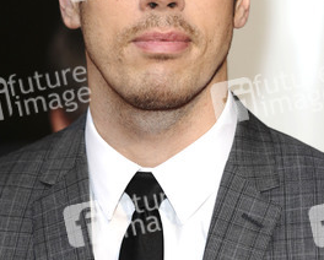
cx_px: 163
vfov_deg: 6.9
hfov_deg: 8.6
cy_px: 34
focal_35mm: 224
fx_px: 2148
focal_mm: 105
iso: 320
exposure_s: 1/200
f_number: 4
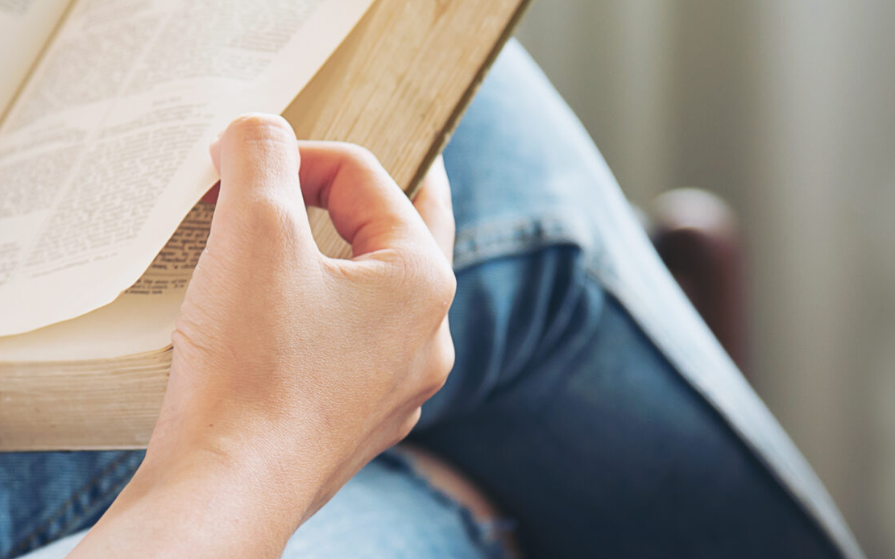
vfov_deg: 4.7
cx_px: 268
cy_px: 382
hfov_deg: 7.4
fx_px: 6877
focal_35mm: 282
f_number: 4
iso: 500
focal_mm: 120
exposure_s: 1/80
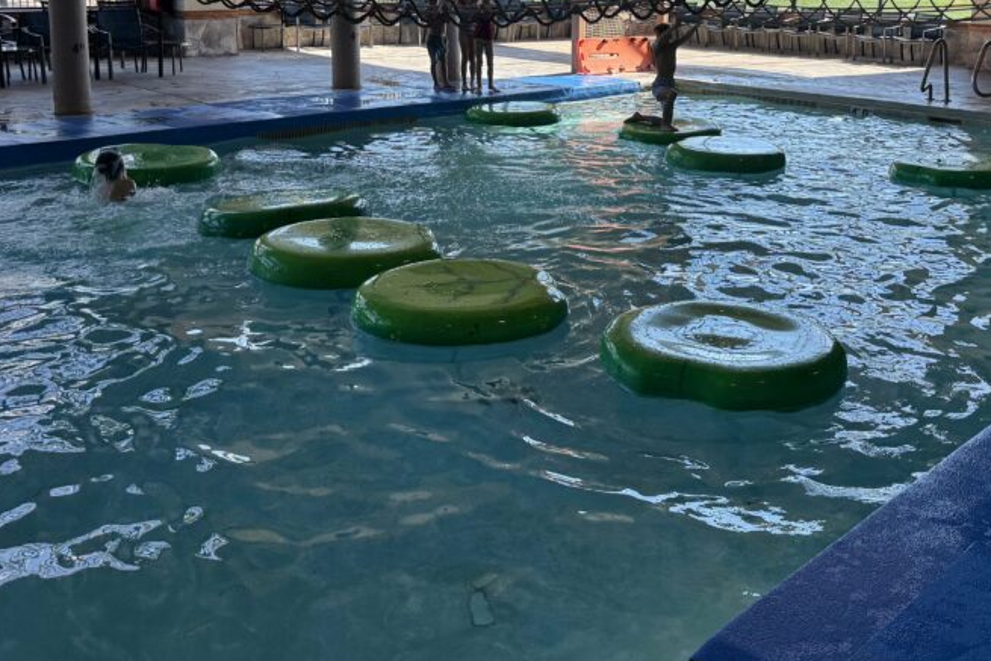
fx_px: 1074
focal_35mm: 39
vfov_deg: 33.1
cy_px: 121
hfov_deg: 48.9
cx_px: 643
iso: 100
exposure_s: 1/507
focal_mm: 6.76
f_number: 1.78
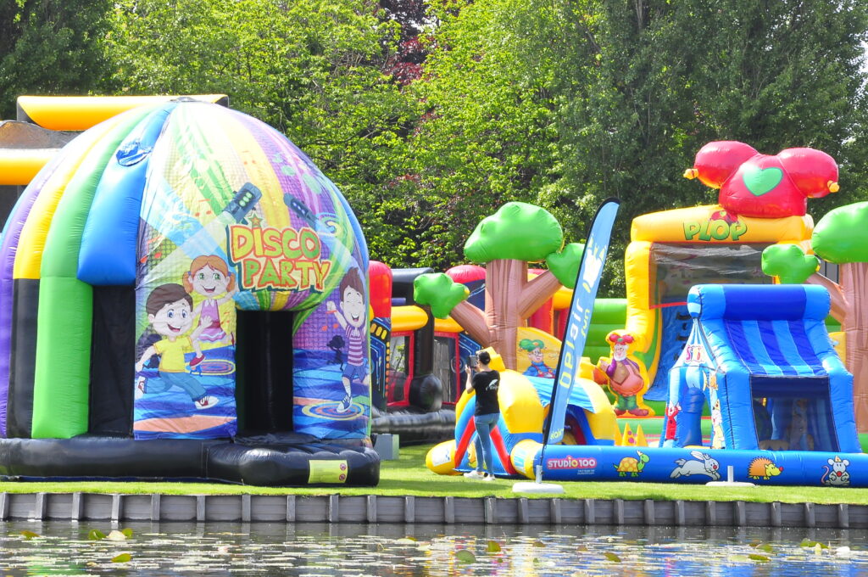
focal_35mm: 158
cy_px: 288
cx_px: 434
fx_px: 3793
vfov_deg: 8.7
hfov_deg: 13.1
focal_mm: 105
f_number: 25
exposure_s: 1/100
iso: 800
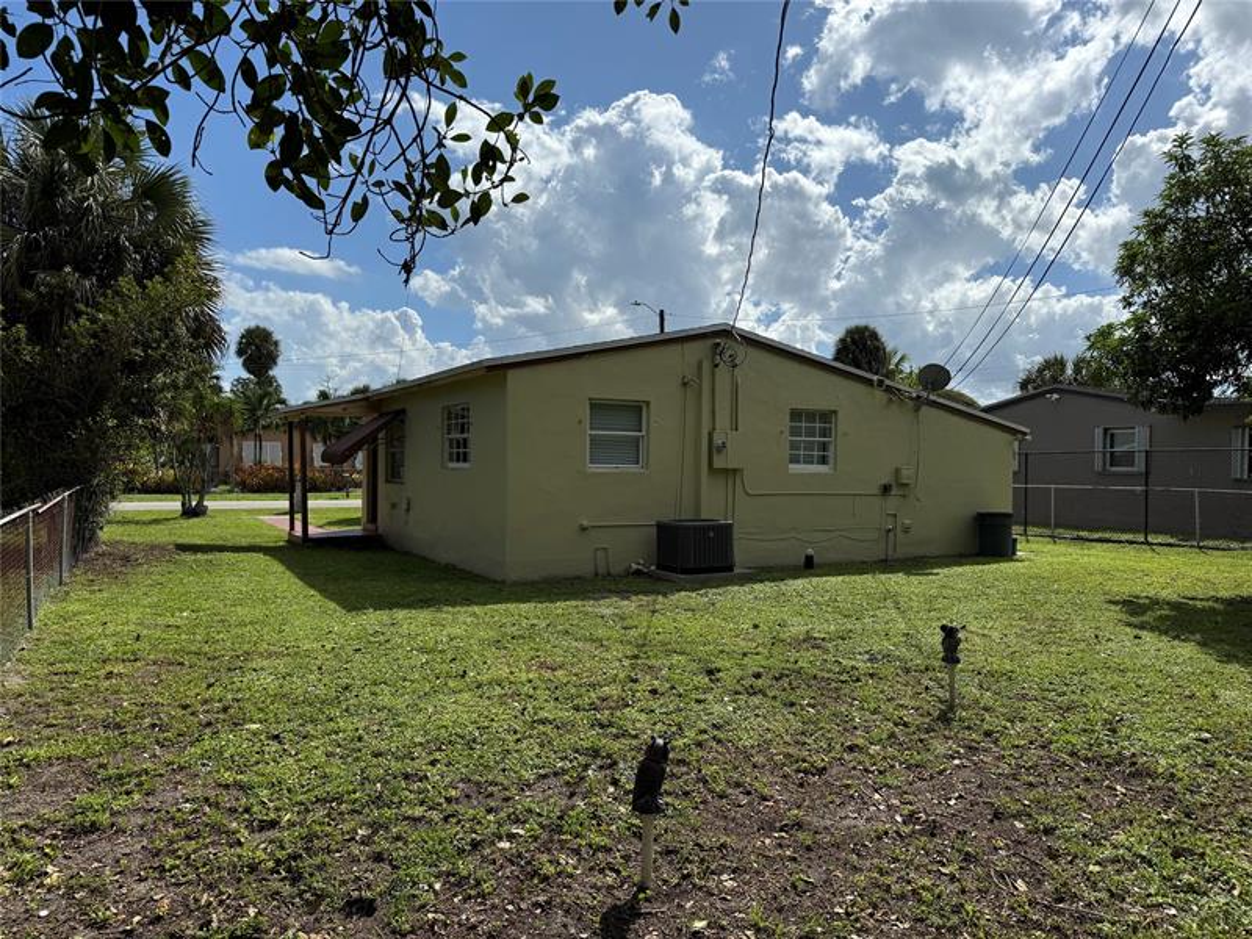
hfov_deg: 71.6
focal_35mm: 24
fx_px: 868
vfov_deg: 56.8
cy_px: 470
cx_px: 626
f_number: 1.78
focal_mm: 6.76
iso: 80
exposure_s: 1/9091
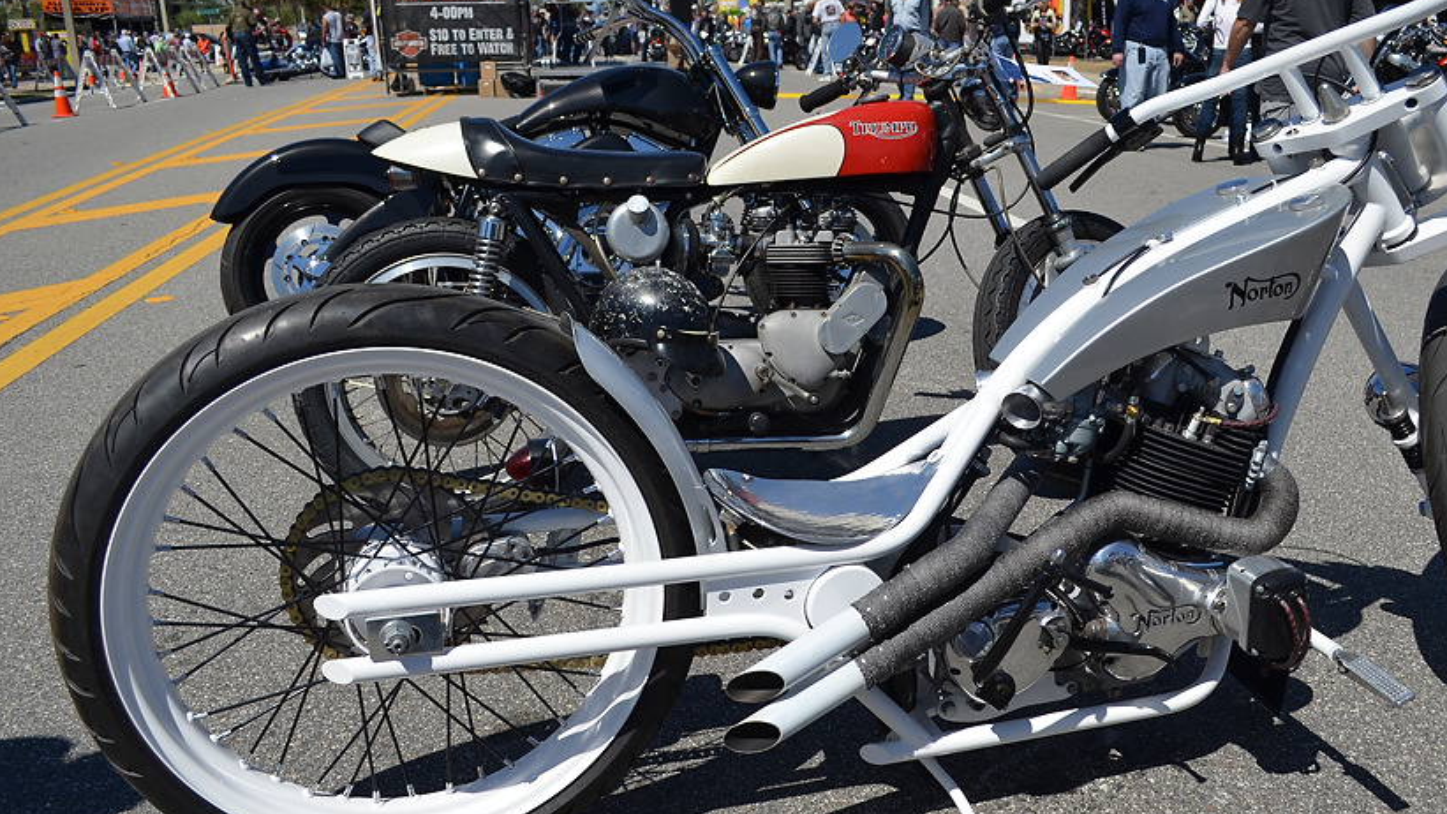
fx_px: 1266
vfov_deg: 35.6
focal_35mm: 33
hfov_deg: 59.2
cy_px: 477
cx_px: 841
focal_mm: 18
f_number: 5.6
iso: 320
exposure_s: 1/3200
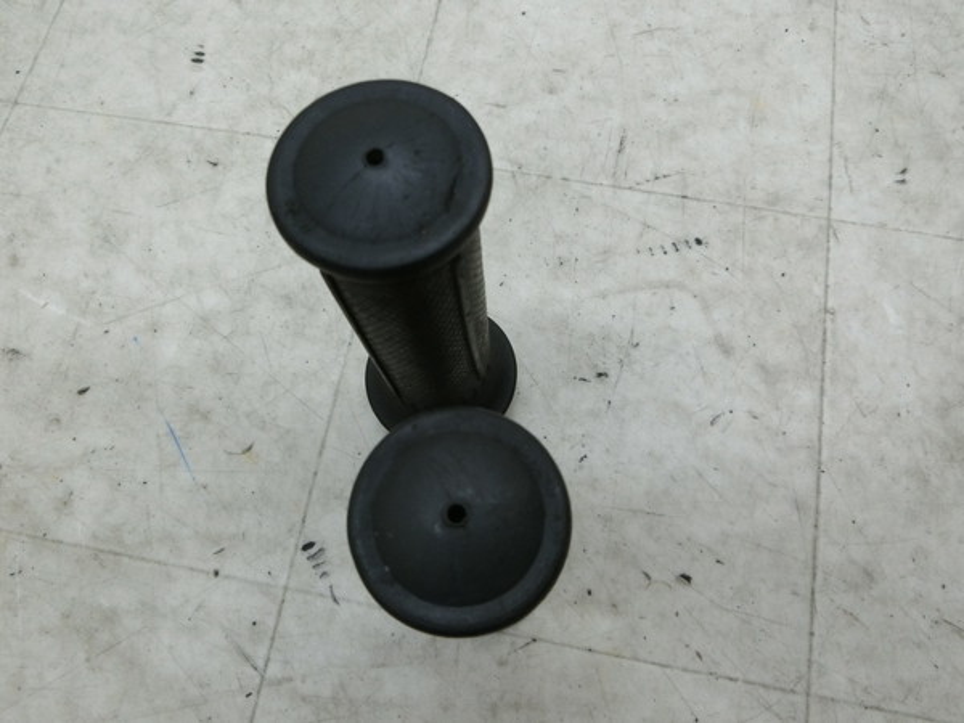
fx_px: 696
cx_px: 482
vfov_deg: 54.9
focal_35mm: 25
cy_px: 362
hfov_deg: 69.4
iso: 320
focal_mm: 4.5
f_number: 3.5
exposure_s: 1/125
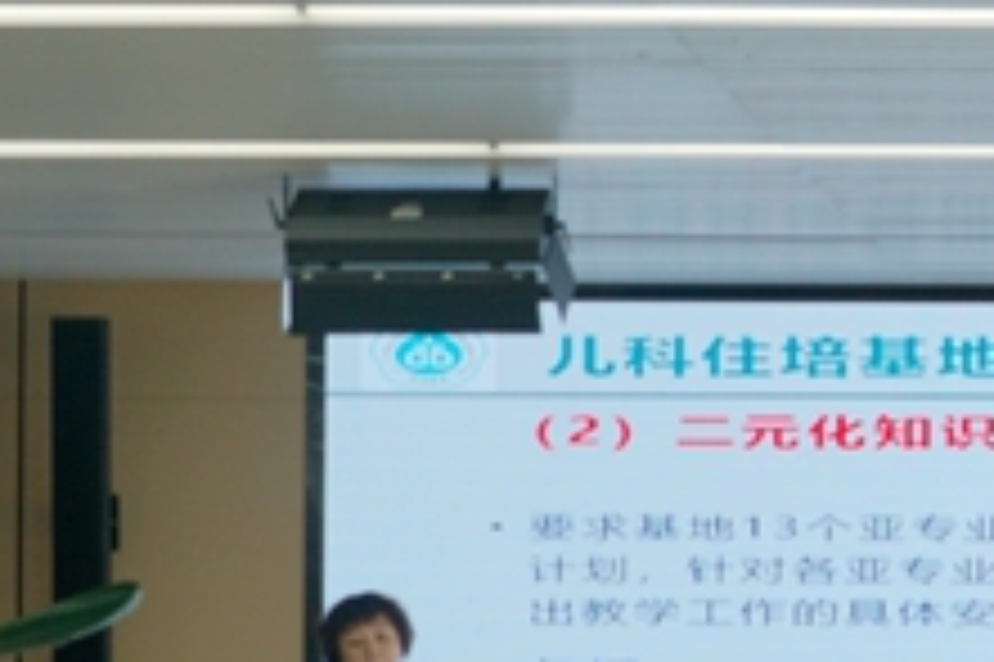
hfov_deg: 11.2
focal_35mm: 179
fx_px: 4939
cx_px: 1277
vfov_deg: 7.6
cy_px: 594
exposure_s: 1/160
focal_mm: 66
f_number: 5
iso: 500
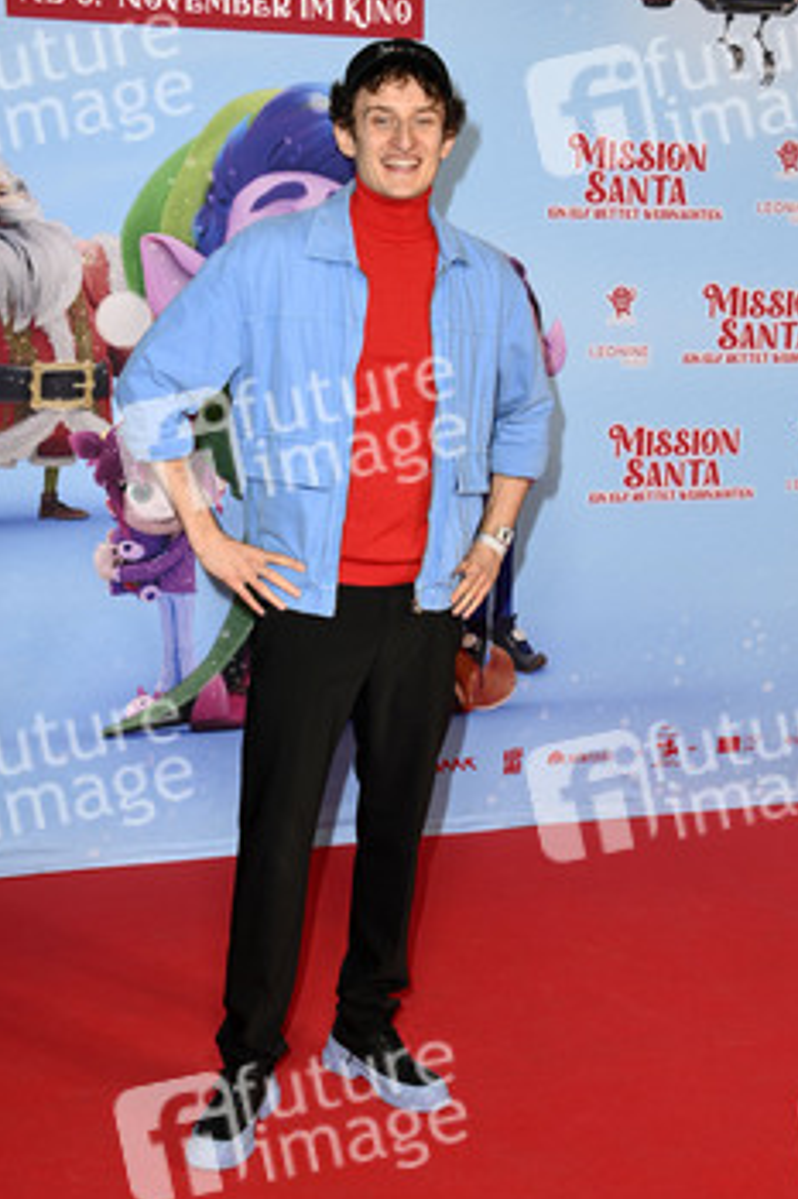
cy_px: 610
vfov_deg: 41.1
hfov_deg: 28.0
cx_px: 390
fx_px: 1597
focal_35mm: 48
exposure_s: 1/250
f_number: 5.6
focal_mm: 42
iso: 1000
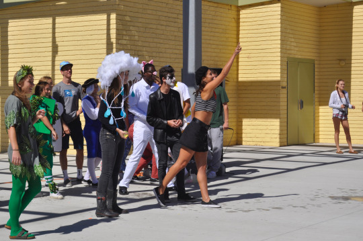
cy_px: 120
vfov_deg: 16.5
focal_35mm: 82
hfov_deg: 24.6
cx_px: 182
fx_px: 831
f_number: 8
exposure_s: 1/2000
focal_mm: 55
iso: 320
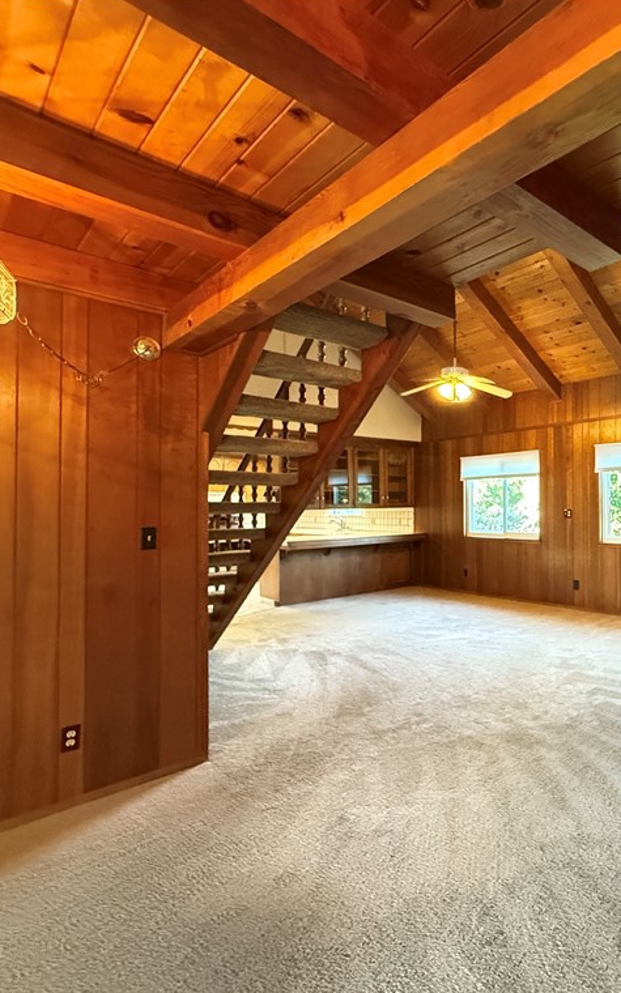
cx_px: 503
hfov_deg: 55.2
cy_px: 494
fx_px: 542
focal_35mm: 20
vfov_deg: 85.1
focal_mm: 2.22
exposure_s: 1/60
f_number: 2.2
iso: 1250
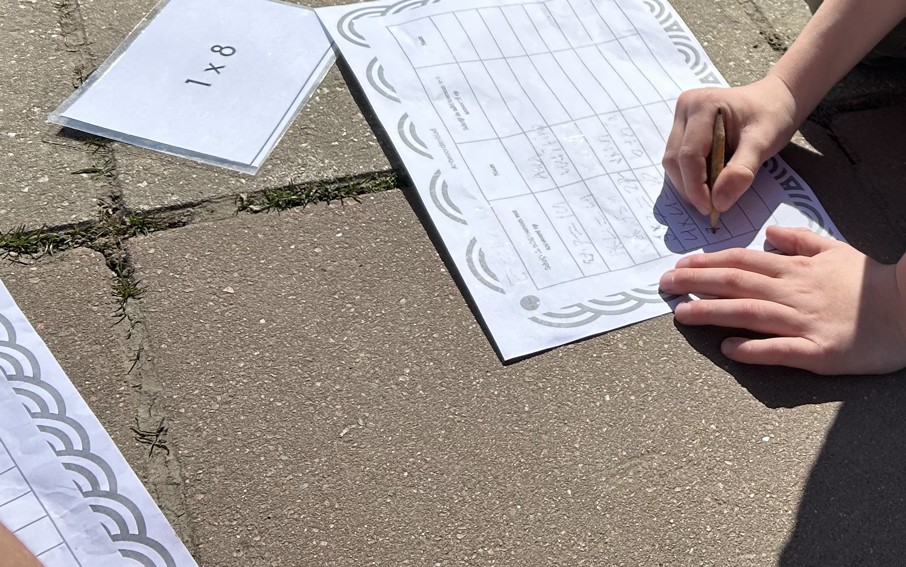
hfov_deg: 31.2
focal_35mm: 61
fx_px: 1506
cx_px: 886
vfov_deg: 20.3
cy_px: -67
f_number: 1.5
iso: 50
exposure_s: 1/5587
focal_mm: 5.7
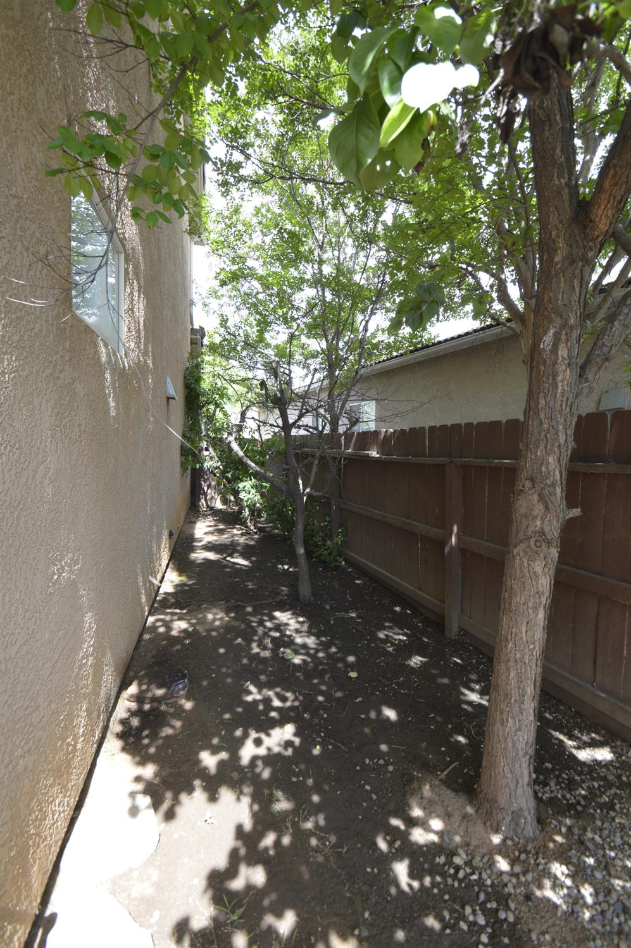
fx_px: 395
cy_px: 474
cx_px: 316
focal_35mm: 15
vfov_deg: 100.4
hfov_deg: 77.2
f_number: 5.6
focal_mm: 10
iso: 280
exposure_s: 1/125
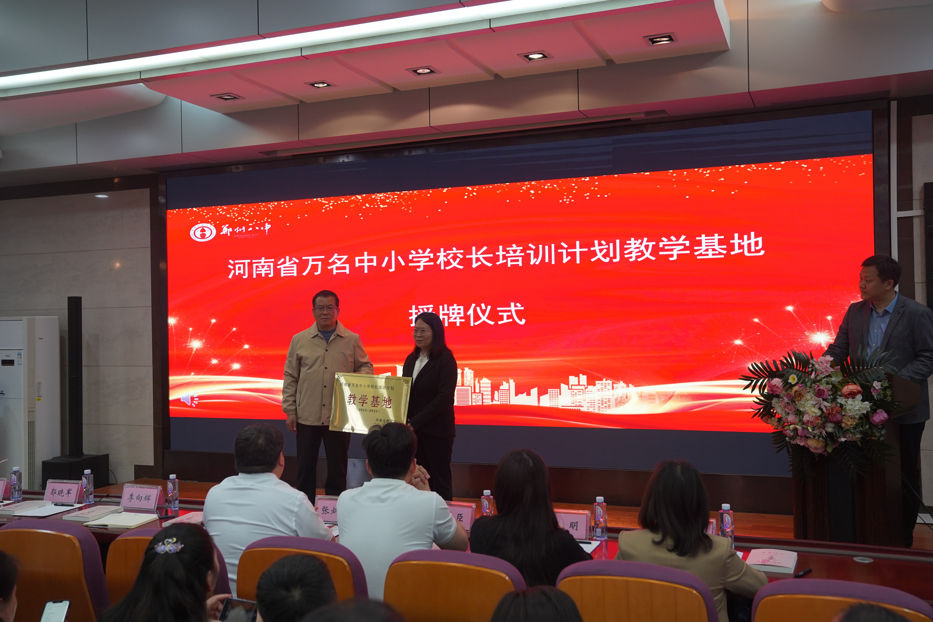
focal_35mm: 35
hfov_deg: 54.4
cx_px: 466
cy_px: 311
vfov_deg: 37.8
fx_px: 907
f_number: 4
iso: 1600
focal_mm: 35
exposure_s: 1/160
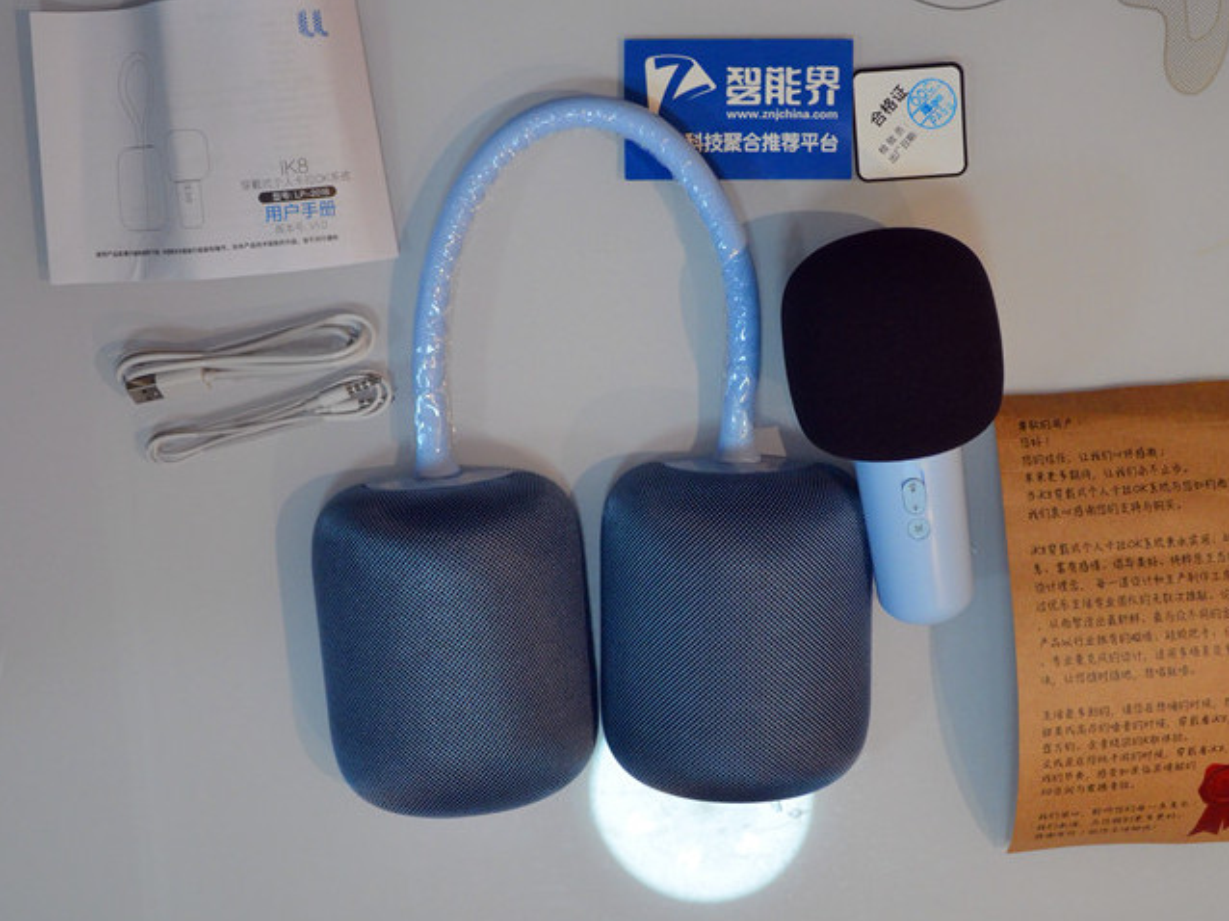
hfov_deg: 38.9
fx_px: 1739
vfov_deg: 29.6
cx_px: 696
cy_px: 425
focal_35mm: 49
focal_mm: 26
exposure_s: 1/30
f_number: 4
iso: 1600
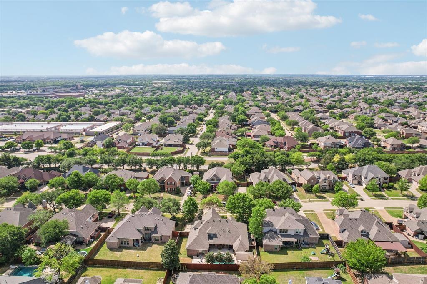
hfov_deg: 78.6
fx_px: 261
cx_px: 214
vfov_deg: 57.2
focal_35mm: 22
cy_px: 142
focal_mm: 8.4
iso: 100
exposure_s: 1/2500
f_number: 2.8
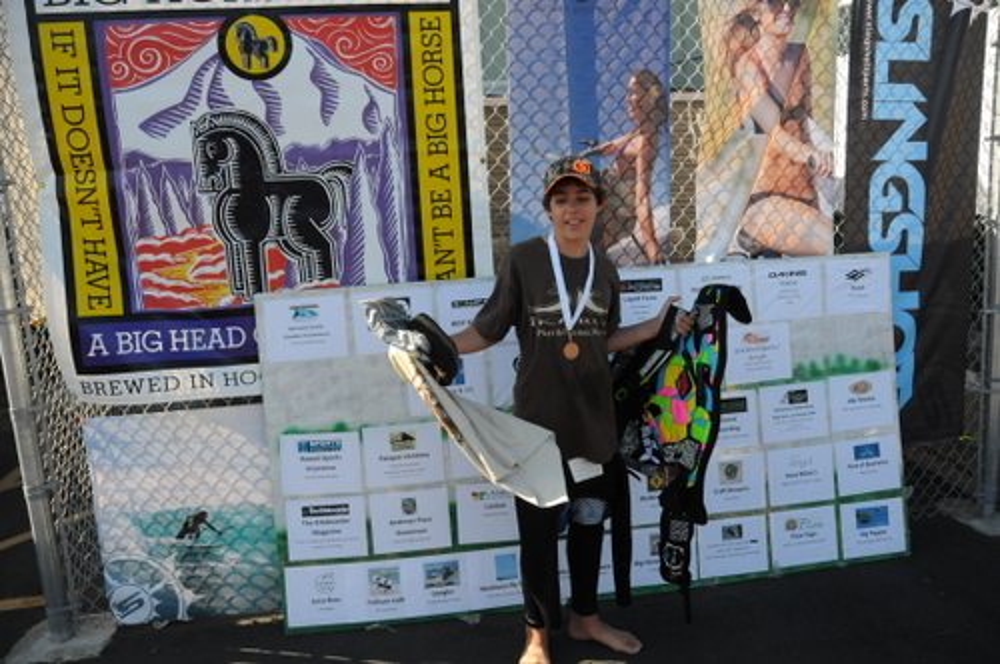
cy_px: 332
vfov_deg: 47.8
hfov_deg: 67.4
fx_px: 749
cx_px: 500
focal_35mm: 27
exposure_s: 1/3200
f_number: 3.5
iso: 1000
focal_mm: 18
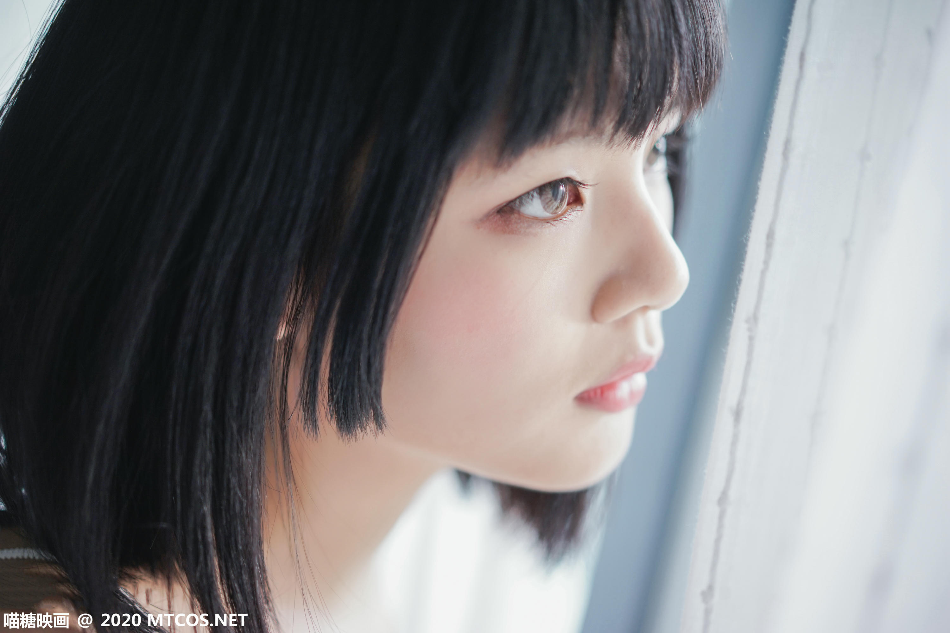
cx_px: 475
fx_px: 1451
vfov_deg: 24.6
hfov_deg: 36.2
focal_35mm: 55
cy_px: 316
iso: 400
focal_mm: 55
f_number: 1.8
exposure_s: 1/125
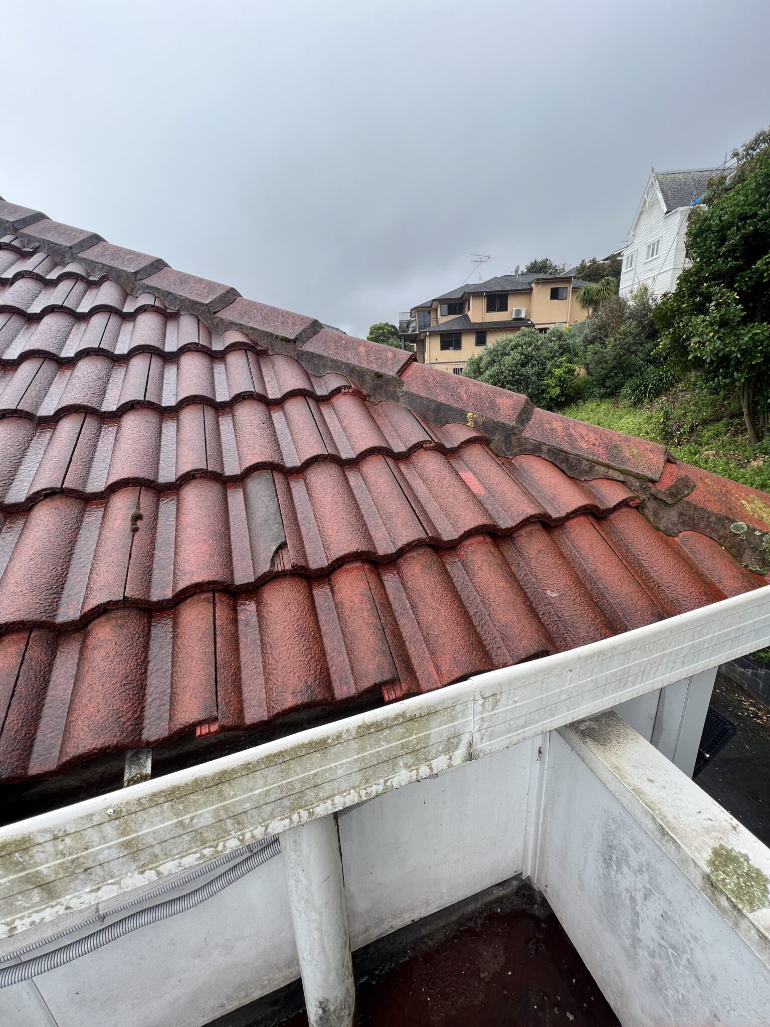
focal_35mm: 13
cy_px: 514
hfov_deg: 89.9
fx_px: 386
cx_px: 385
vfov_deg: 106.2
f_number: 1.8
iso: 32
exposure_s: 1/413
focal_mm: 1.57
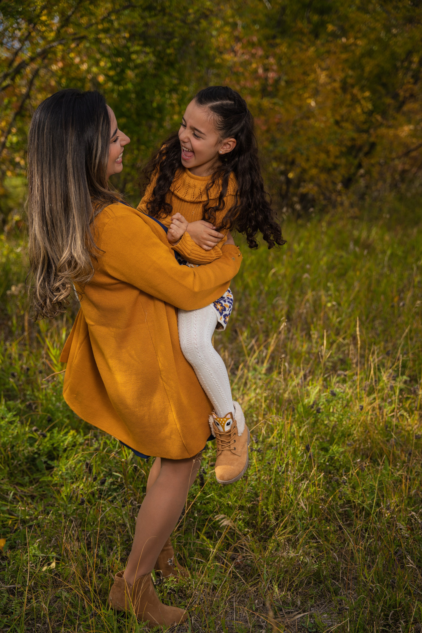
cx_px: 211
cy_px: 316
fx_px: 779
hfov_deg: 30.3
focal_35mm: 44
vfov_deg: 44.2
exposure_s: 1/1600
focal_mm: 44.3
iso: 125
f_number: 2.8
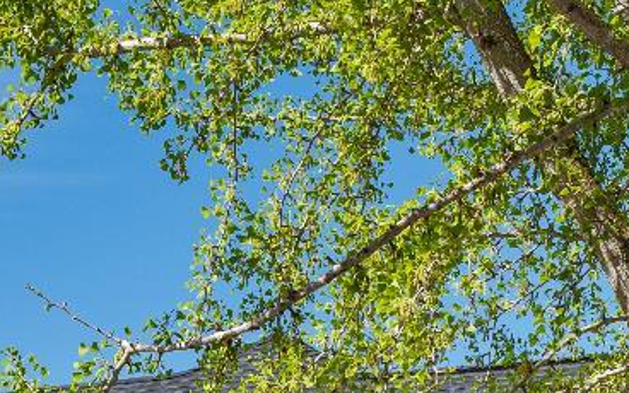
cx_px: 130
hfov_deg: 15.2
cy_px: 713
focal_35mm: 137
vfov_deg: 9.1
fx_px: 2348
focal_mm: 33
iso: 250
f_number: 8
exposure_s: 1/125
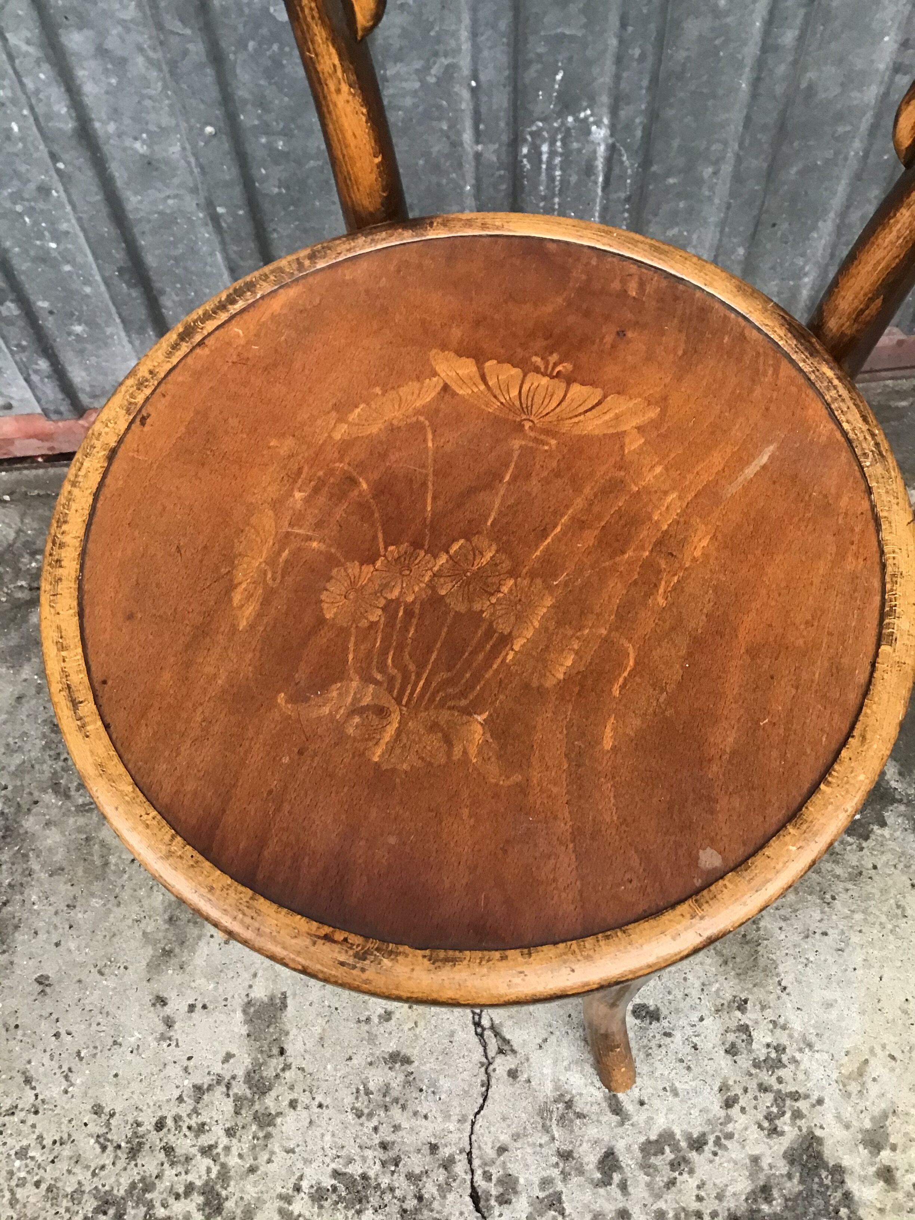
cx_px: 458
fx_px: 1093
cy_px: 610
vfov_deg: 58.4
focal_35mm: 31
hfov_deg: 45.4
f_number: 2.4
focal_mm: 3.3
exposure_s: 1/33
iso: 64
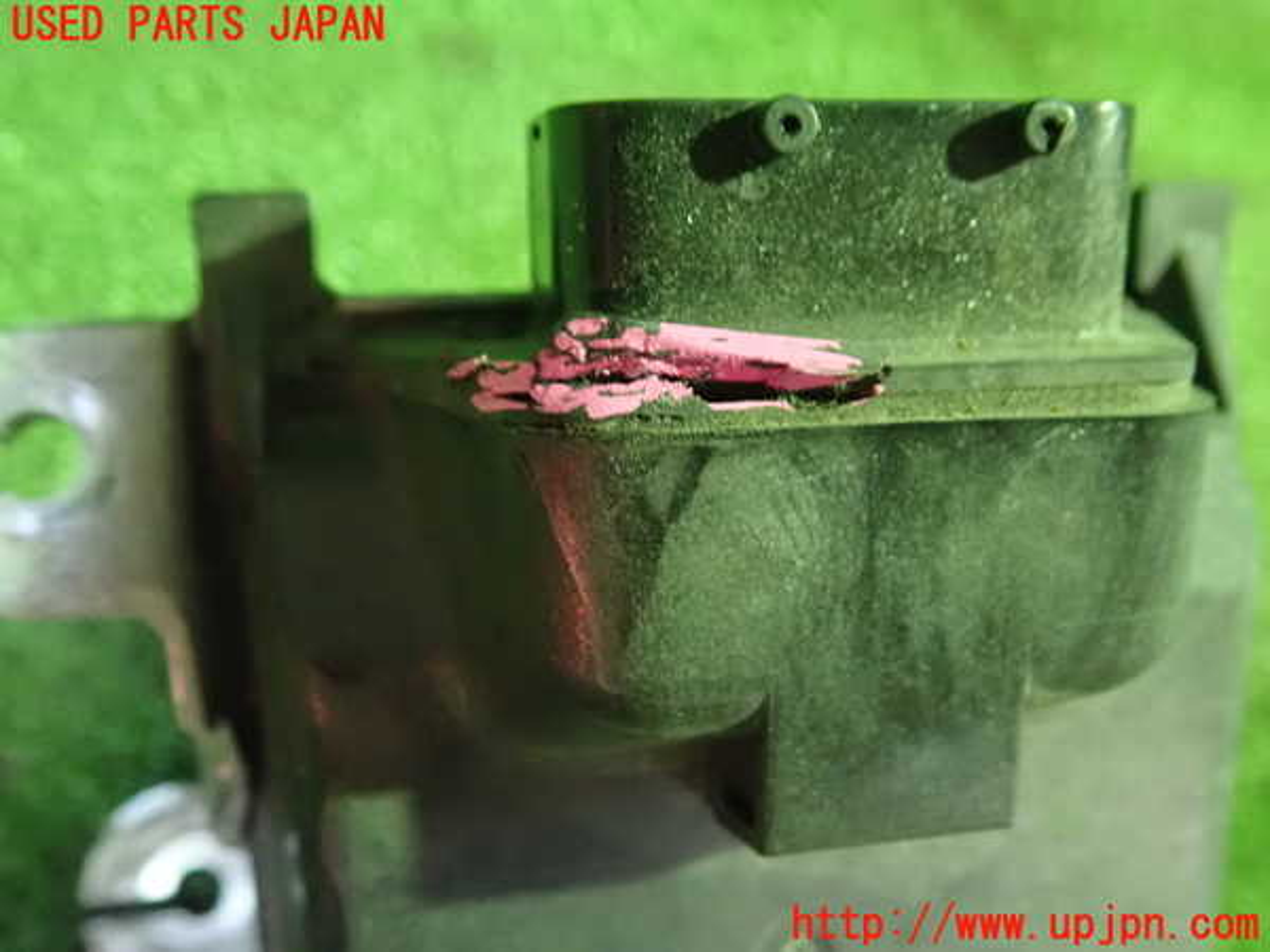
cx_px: 635
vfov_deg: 46.8
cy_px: 476
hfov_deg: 60.0
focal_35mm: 30
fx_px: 1101
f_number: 2.3
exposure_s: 1/25
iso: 1600
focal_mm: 5.5
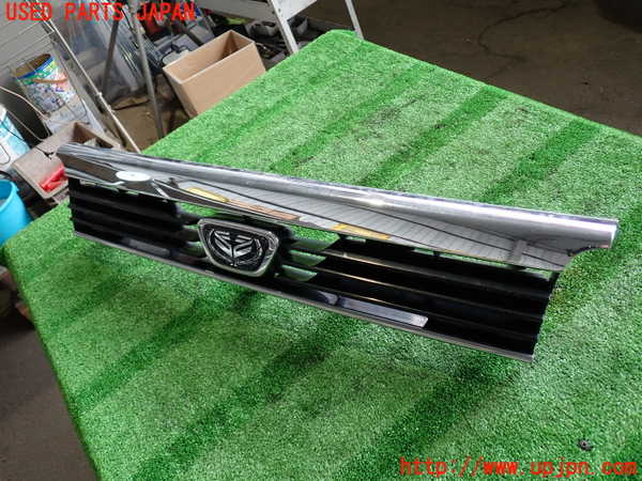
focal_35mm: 30
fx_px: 556
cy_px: 240
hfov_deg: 60.0
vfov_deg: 46.8
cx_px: 321
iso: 200
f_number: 2.3
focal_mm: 5.4
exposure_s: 1/50
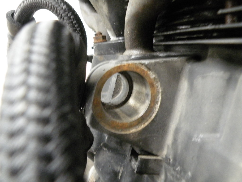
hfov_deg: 55.4
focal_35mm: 33
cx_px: 121
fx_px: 231
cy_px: 91
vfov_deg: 42.9
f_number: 3.2
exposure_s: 1/13.1
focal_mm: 5.8
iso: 400
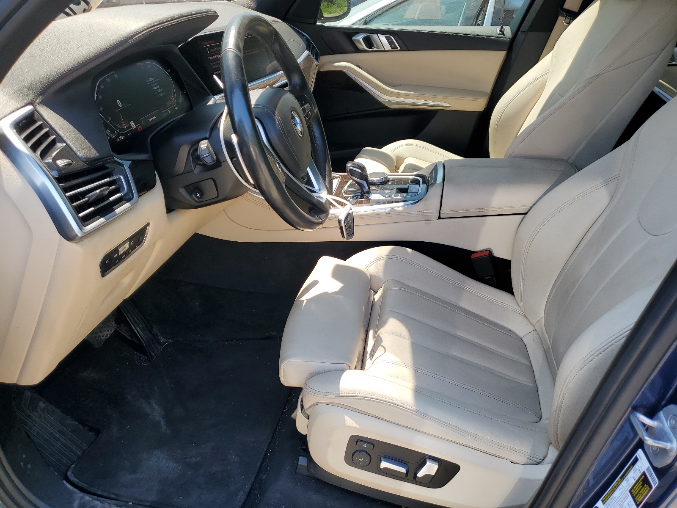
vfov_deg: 53.1
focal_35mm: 26
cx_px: 338
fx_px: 508
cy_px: 254
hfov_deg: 67.3
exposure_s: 1/286
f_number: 1.5
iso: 50
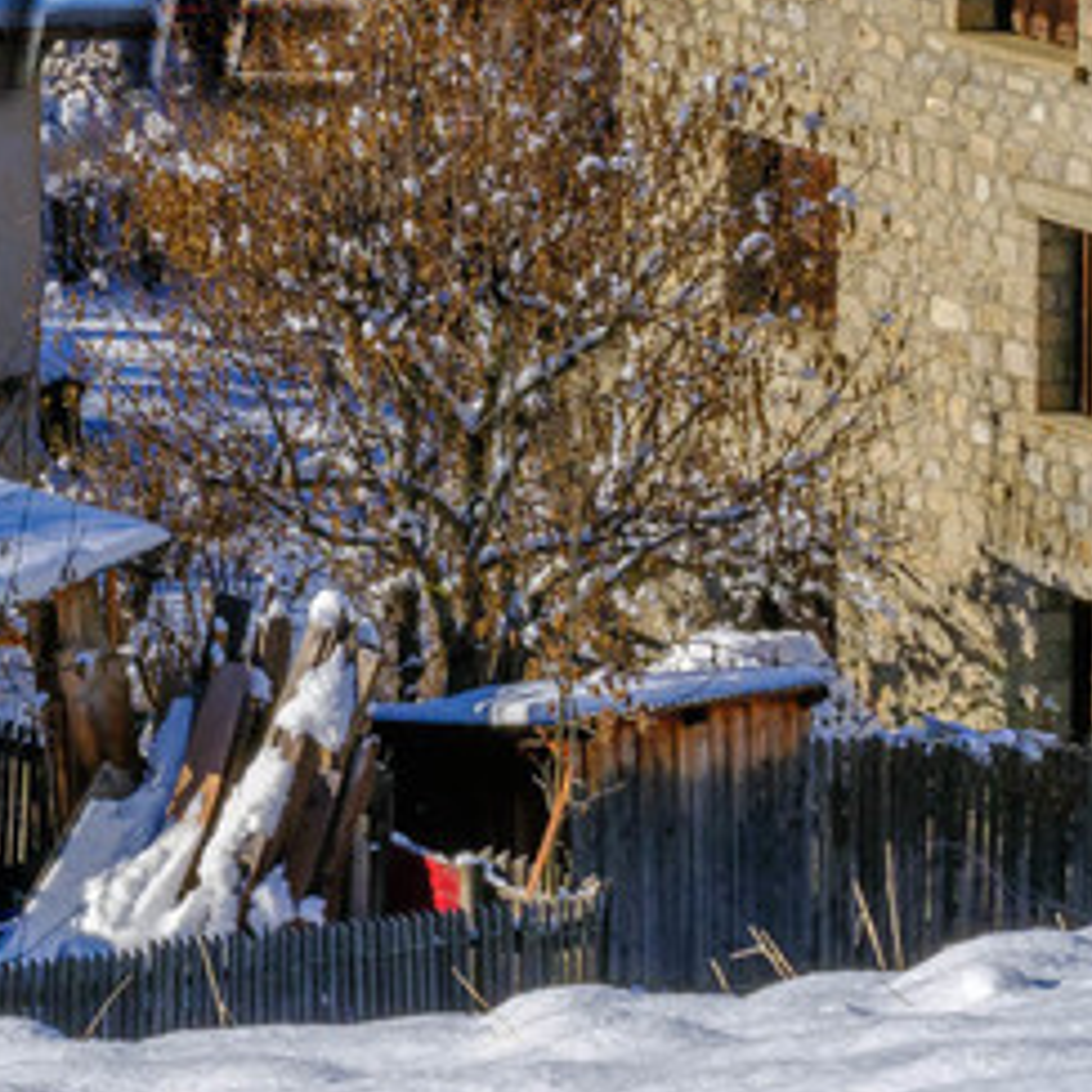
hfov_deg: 6.3
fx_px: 9101
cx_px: -2197
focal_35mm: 255
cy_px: -1177
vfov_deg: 6.6
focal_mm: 55
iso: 320
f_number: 16
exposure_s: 1/200
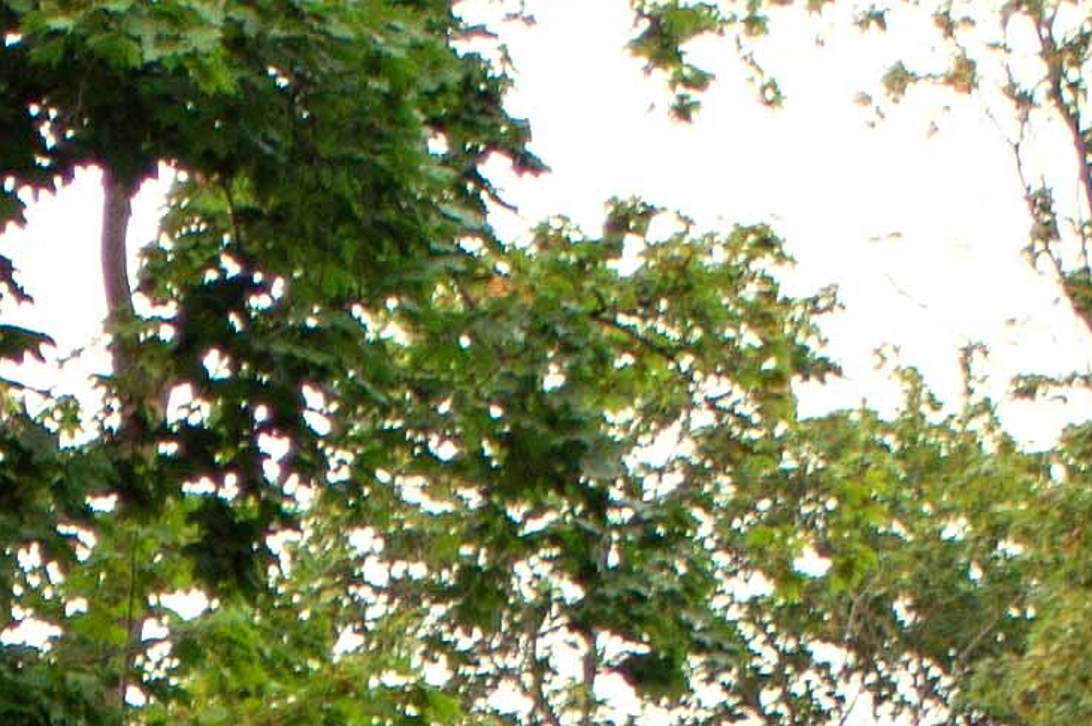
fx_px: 7334
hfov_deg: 8.4
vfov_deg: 5.4
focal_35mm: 242
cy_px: 2138
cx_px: -324
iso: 200
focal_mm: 24
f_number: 2.8
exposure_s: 1/125
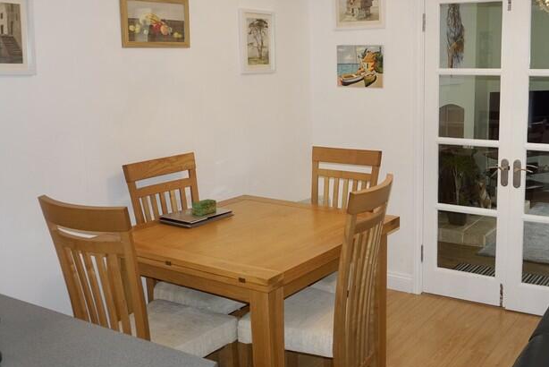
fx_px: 610
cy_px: 162
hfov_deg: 47.3
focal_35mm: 40
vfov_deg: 33.4
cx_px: 385
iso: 320
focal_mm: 16
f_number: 4
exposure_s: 1/60
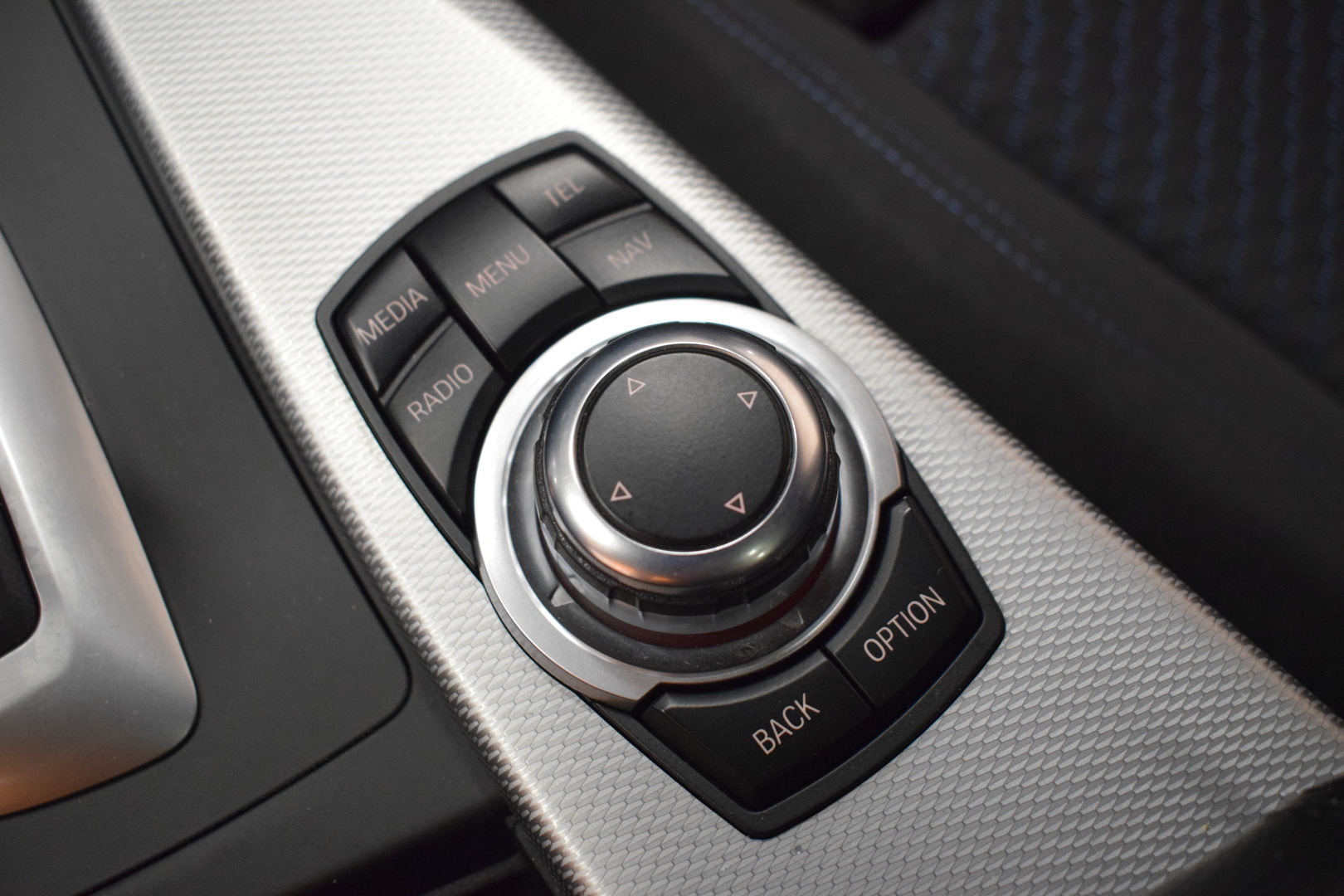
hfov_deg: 49.6
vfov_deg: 34.2
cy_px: 448
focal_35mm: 39
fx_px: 1456
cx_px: 672
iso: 3200
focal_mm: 26
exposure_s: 1/125
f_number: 4
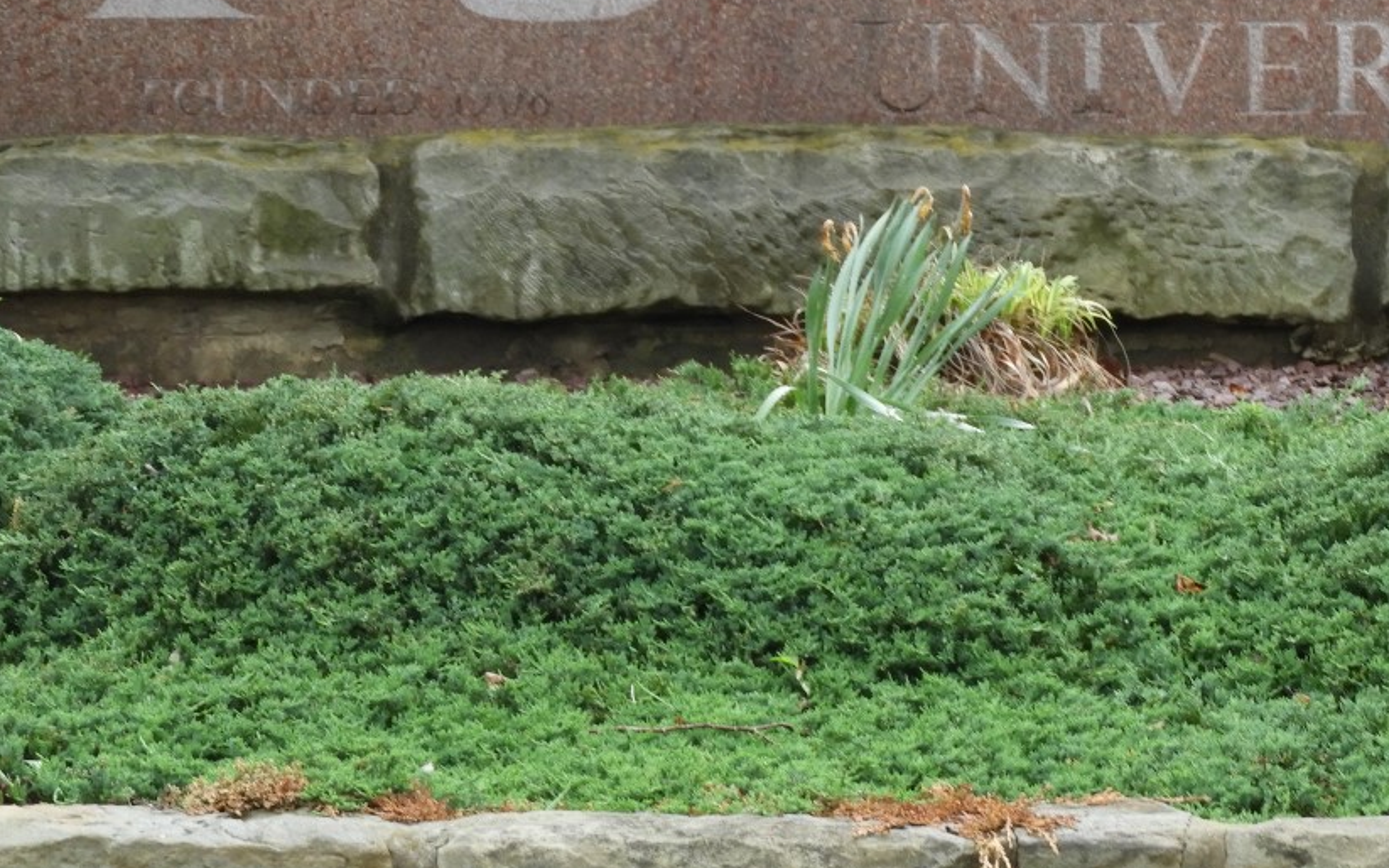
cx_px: 824
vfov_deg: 3.5
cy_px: 155
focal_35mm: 371
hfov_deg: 5.7
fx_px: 14041
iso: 200
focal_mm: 35.8
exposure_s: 1/60
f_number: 5.3
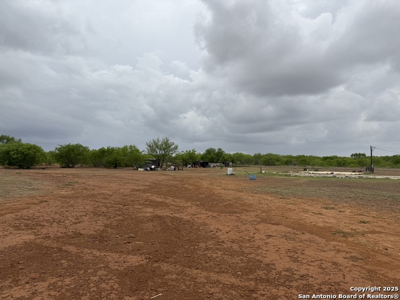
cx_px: 200
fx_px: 277
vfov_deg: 56.8
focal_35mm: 24
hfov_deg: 71.6
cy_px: 150
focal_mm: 6.76
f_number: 1.78
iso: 80
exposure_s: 1/4975
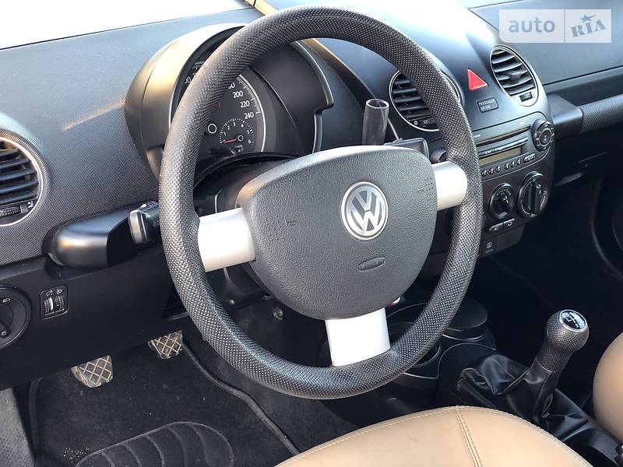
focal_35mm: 52
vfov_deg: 28.0
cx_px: 312
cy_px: 234
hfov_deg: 36.8
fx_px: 936
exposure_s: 1/30
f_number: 2.4
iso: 100
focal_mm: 6
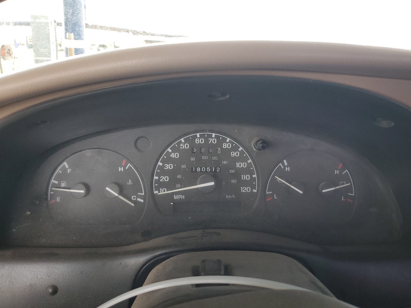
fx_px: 321
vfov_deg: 51.4
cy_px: 157
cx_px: 209
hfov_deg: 65.3
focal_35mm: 27
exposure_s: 1/120
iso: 64
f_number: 1.5
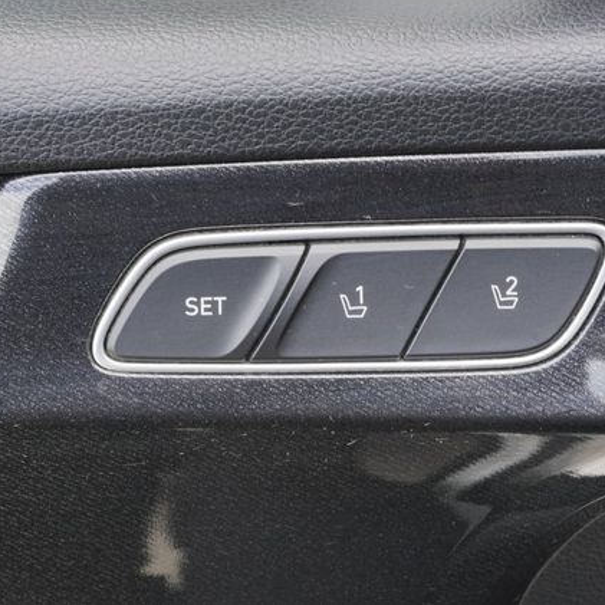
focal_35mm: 97
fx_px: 1918
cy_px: 300
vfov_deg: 17.9
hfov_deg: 17.9
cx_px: 354
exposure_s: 1/15
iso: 160
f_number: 13
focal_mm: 50
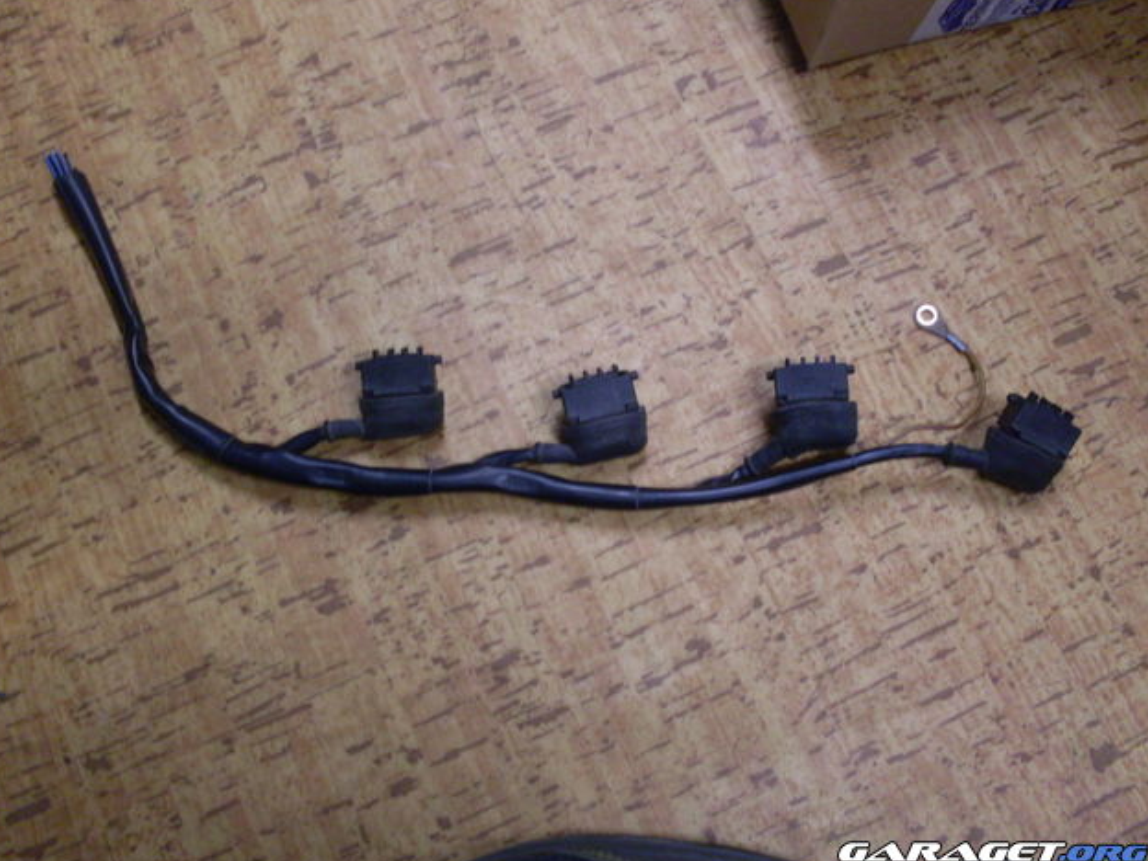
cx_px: 565
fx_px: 1293
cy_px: 429
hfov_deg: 47.9
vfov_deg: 36.8
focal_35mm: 39
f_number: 2.8
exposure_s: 1/10
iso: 200
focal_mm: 6.3
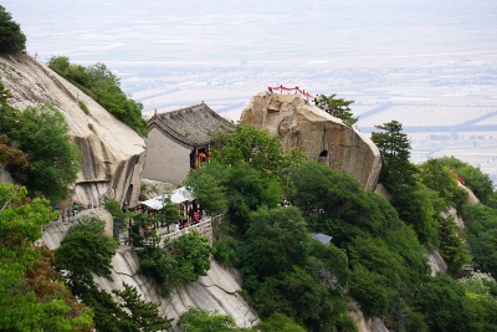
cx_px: 248
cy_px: 166
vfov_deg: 7.0
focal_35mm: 195
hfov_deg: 10.5
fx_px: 2693
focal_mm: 130
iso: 125
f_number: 5.6
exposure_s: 1/200
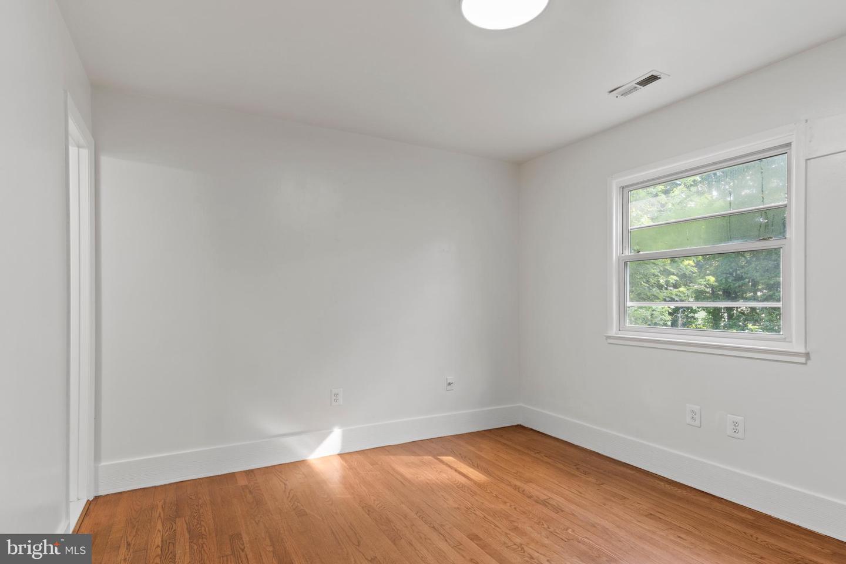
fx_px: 423
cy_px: 282
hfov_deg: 90.0
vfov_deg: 67.4
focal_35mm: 18
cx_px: 423
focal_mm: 12
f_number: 11
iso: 250
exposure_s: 1/1.43
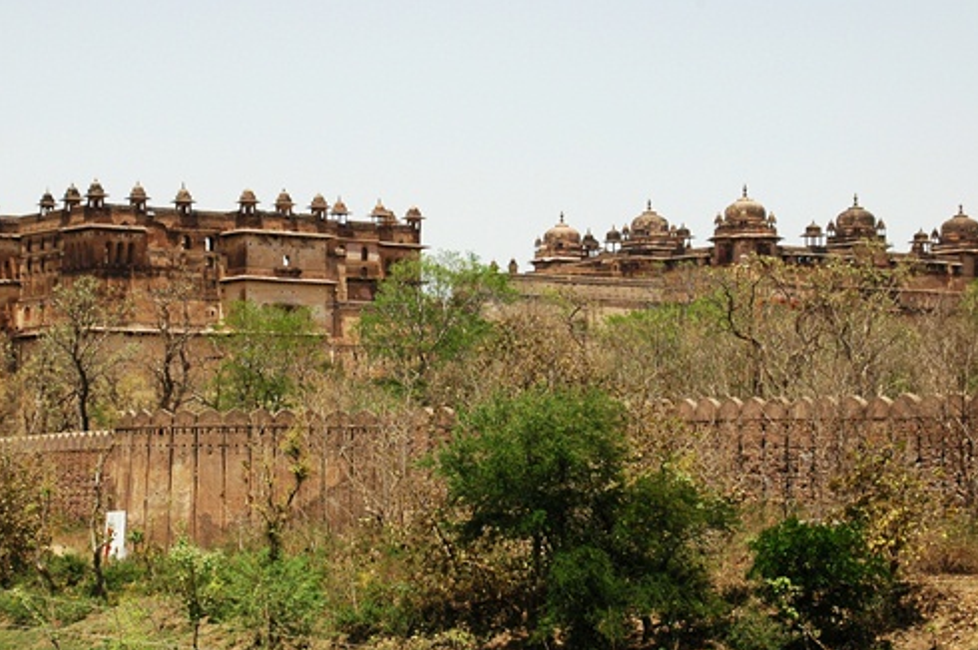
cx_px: 431
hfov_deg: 21.7
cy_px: 295
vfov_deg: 14.5
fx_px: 2552
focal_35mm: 94
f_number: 11
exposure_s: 1/400
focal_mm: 48
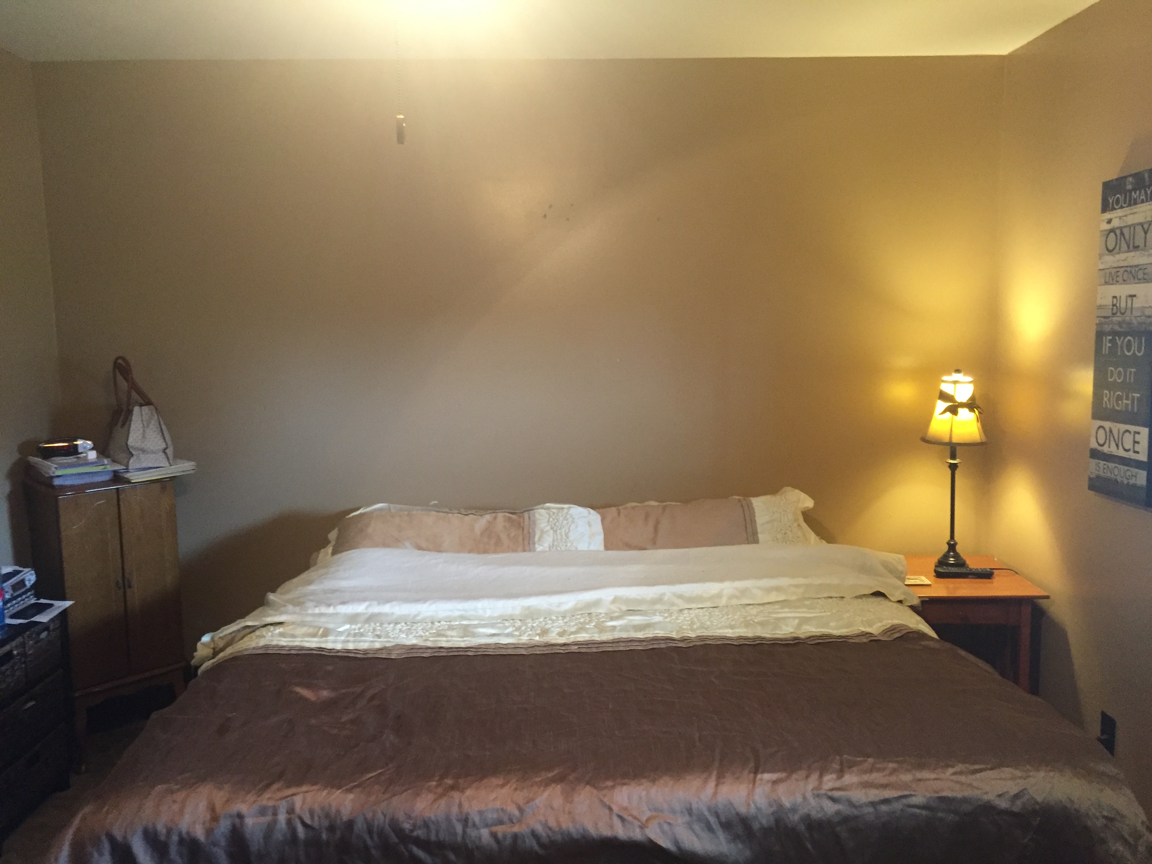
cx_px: 576
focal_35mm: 29
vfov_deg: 48.2
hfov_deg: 61.7
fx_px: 965
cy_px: 432
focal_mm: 4.15
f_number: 2.2
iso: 250
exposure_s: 1/17
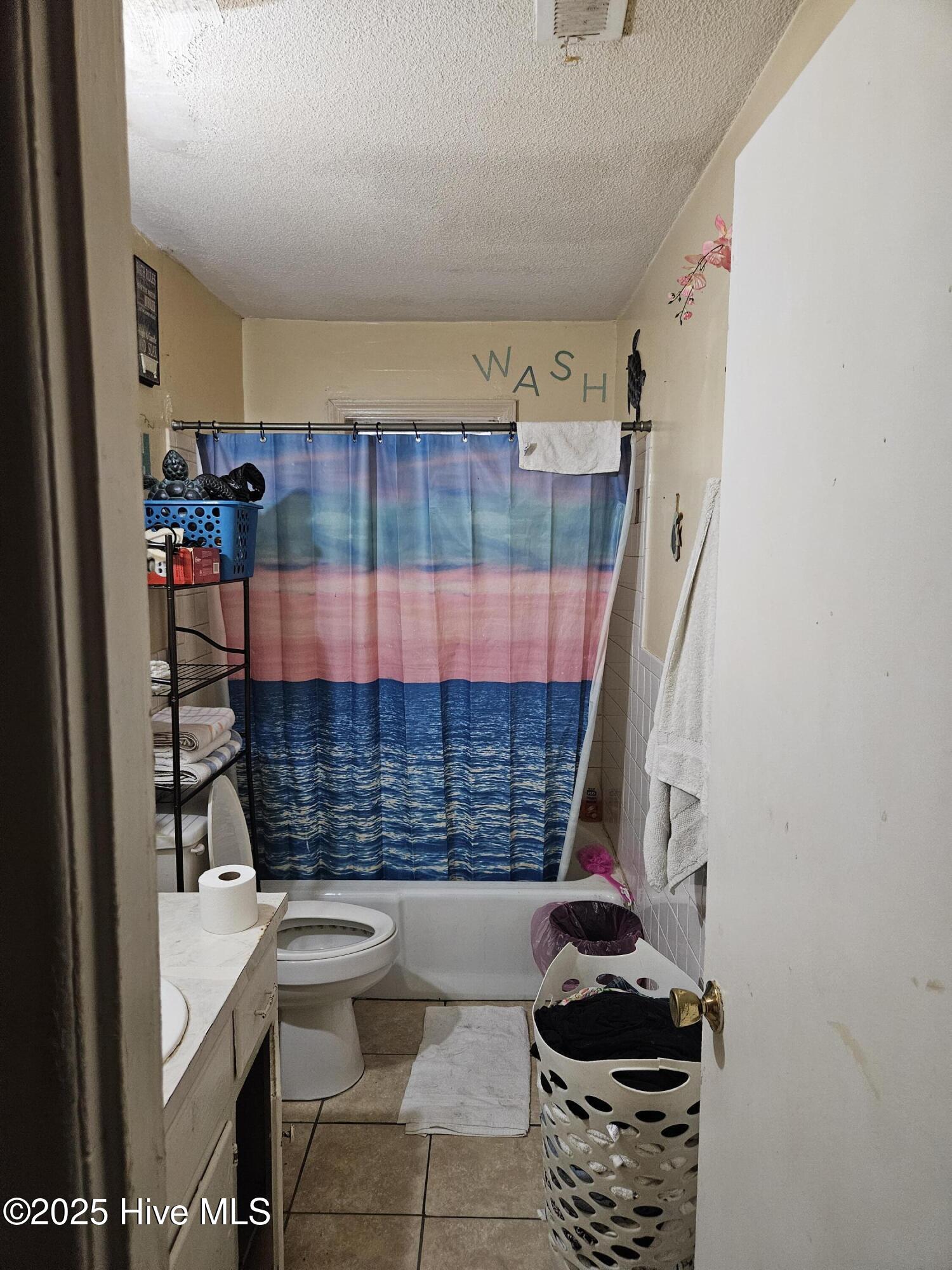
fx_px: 843
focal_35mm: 23
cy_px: 635
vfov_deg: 73.9
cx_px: 476
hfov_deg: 58.9
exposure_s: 1/120
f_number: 1.8
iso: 640
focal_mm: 5.4
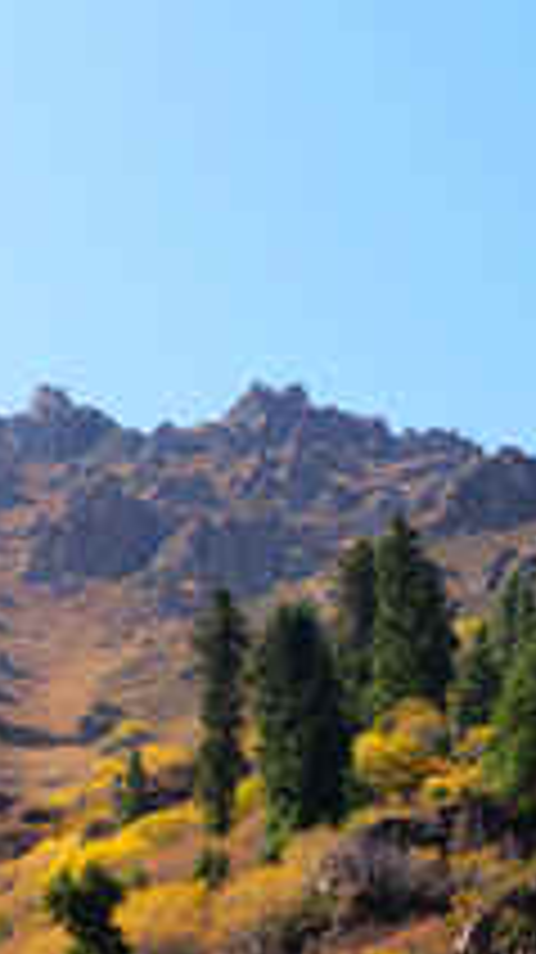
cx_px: 489
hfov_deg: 8.7
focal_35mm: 138
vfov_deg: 15.1
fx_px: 3492
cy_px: 1130
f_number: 8
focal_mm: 31
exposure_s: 1/250
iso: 250
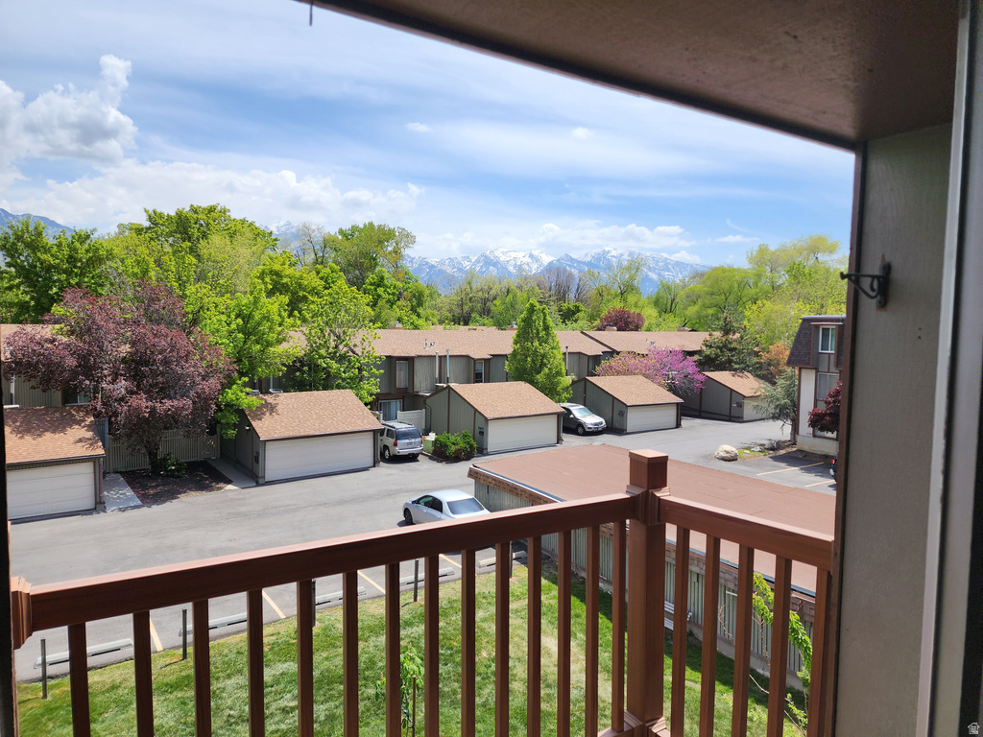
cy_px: 368
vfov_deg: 58.9
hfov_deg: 73.9
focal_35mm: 23
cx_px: 492
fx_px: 653
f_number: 1.8
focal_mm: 6.4
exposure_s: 1/989
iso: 12
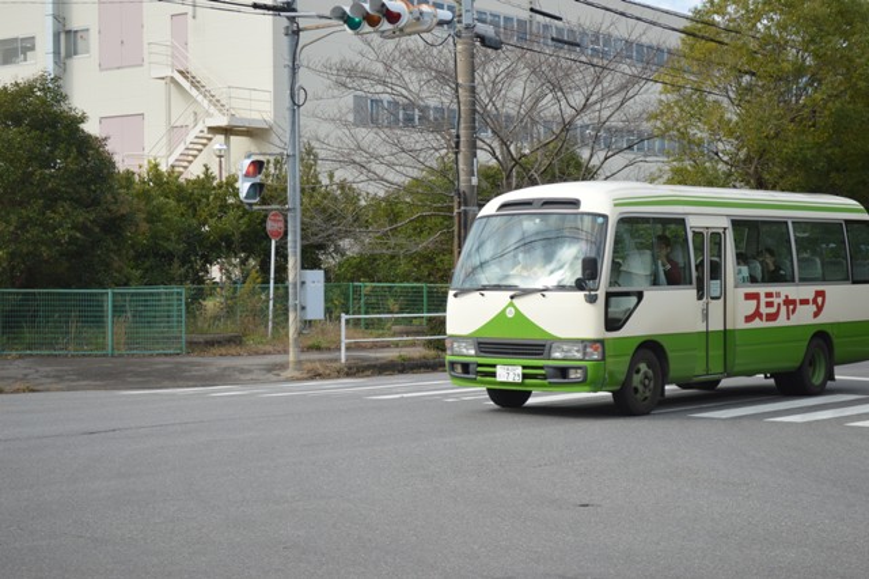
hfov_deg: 28.1
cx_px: 434
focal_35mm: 72
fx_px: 1737
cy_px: 290
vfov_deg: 18.9
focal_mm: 48
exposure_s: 1/200
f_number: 7.1
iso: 100
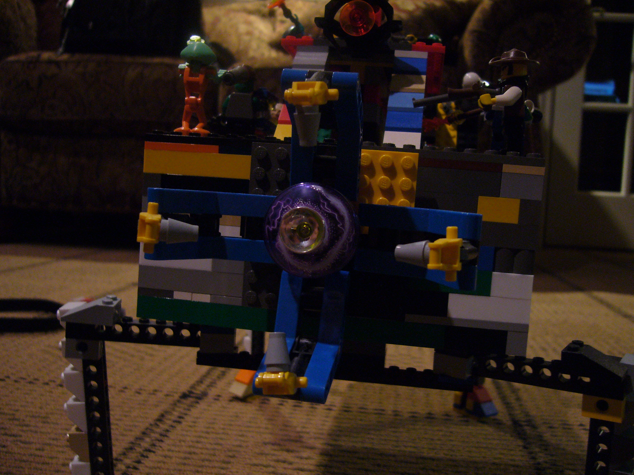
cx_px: 317
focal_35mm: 35
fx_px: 641
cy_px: 238
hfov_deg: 52.6
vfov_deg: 40.7
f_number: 2.8
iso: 200
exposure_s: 1/8
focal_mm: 5.8
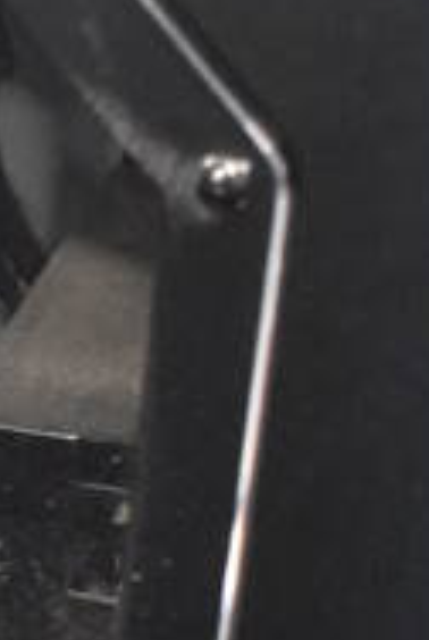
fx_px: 2333
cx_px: -528
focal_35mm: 131
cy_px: 478
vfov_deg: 15.6
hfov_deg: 9.6
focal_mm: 18
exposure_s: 1/25
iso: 3200
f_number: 3.5
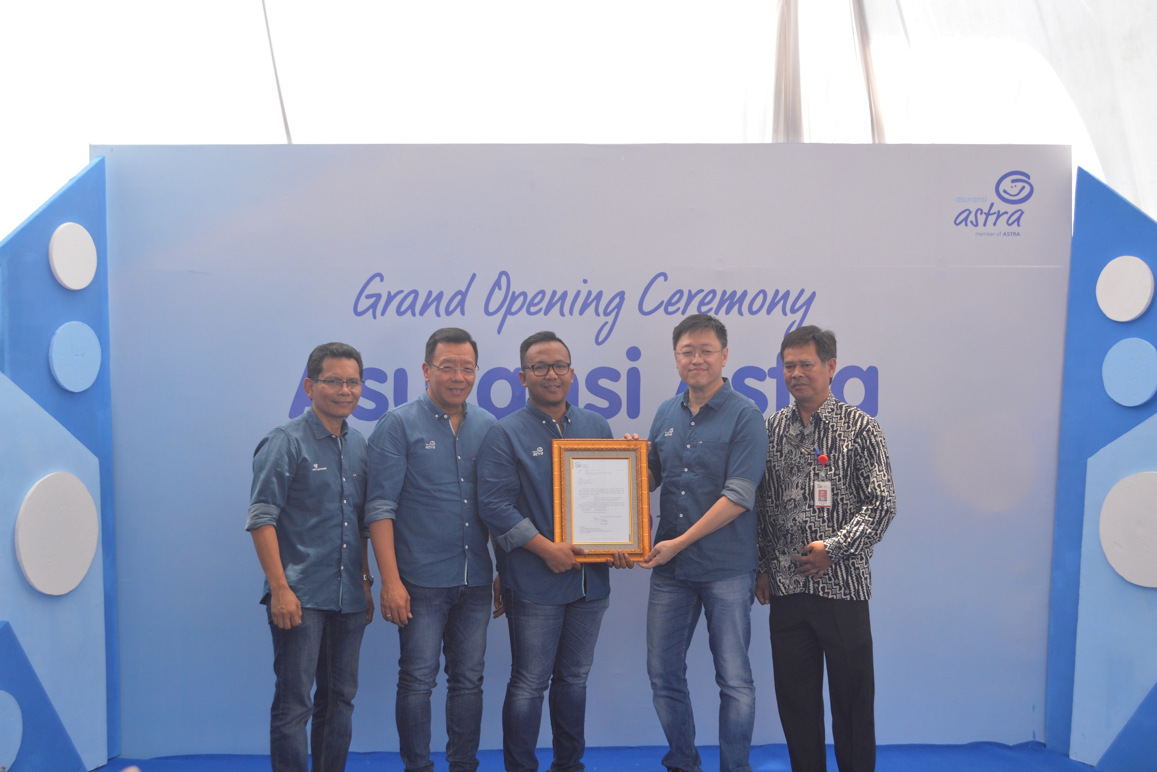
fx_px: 1478
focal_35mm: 46
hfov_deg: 42.7
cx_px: 569
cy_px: 389
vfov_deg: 29.2
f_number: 5.6
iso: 400
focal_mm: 30
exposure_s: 1/160
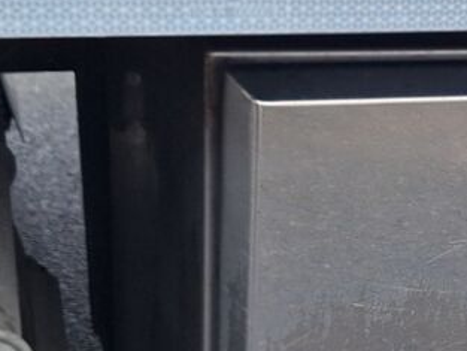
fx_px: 1269
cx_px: 525
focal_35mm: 94
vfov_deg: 15.7
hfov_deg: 19.9
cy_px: 267
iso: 40
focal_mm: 5.54
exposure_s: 1/566
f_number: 1.8
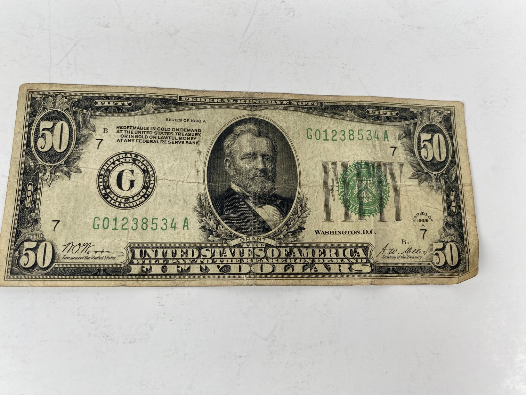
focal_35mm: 25
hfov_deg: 69.4
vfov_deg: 54.9
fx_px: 380
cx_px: 263
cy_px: 198
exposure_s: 1/389
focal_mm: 4.25
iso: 32
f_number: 1.8
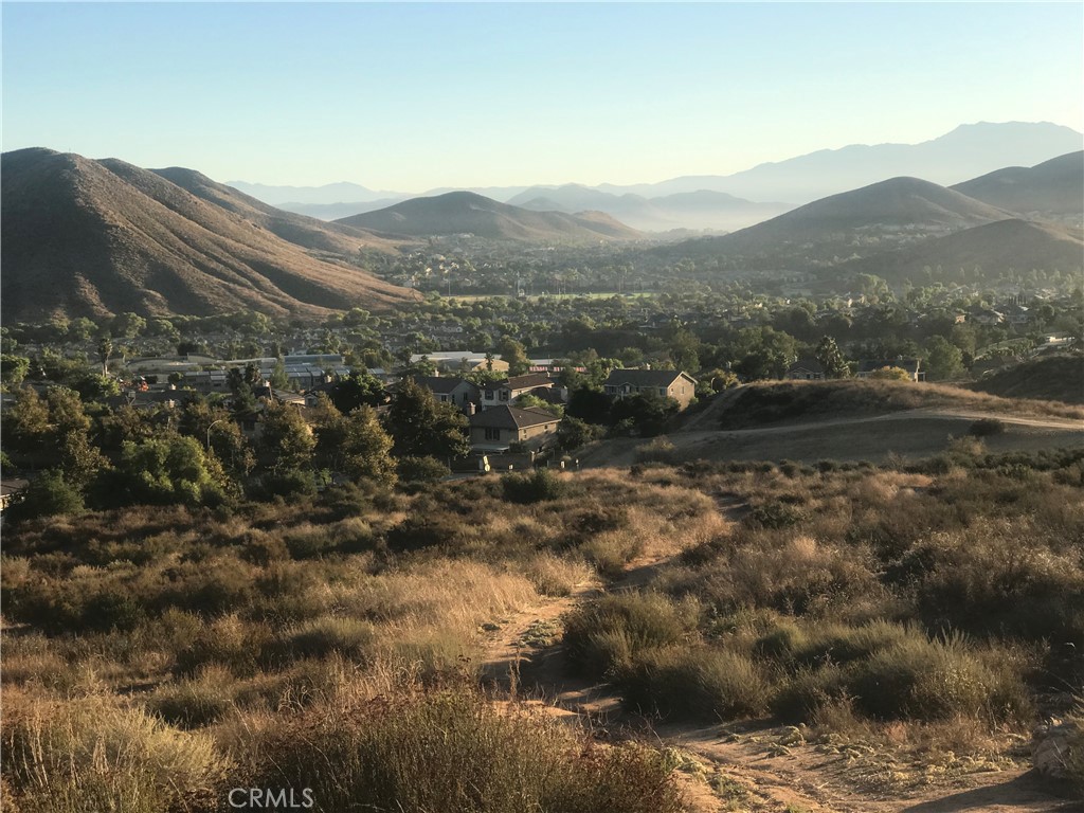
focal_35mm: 57
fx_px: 1785
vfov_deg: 25.7
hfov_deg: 33.8
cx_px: 542
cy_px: 406
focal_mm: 6.6
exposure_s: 1/556
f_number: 2.8
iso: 20
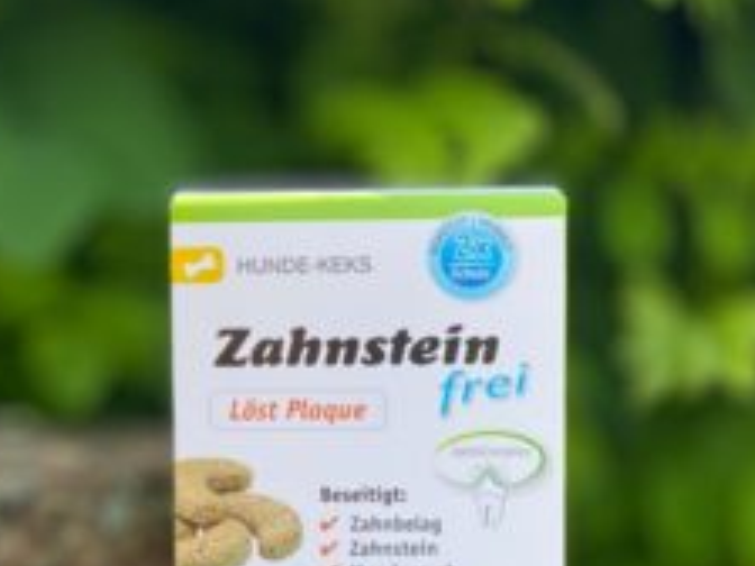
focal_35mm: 93
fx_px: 2028
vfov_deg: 15.8
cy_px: 418
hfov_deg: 20.8
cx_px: 138
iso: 20
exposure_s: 1/705
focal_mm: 6
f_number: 2
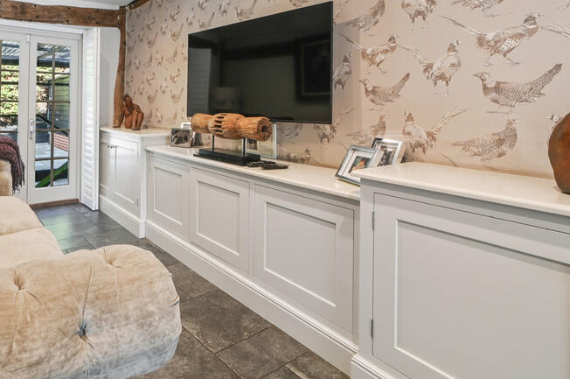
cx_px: 154
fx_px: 348
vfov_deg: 54.9
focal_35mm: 22
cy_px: 103
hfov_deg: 74.0
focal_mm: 14
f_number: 8
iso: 400
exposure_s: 1/1.67
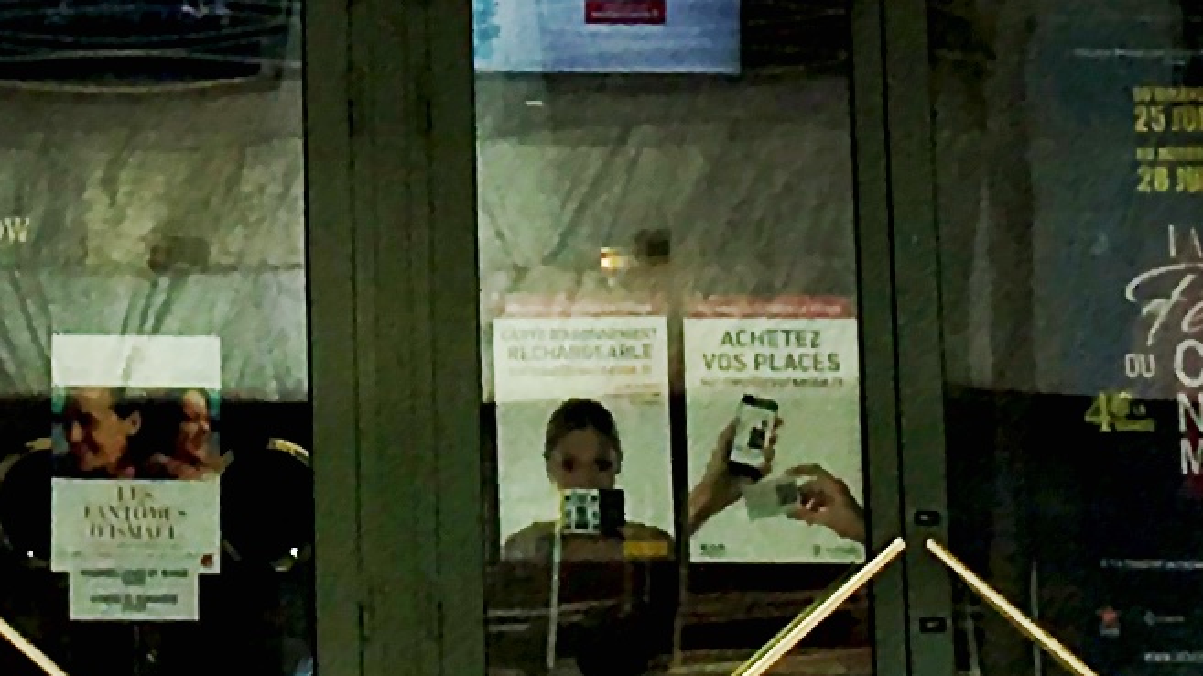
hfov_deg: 11.0
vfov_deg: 6.0
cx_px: -88
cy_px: -923
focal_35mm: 194
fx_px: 6186
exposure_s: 1/254
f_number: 2.2
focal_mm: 4.15
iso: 25
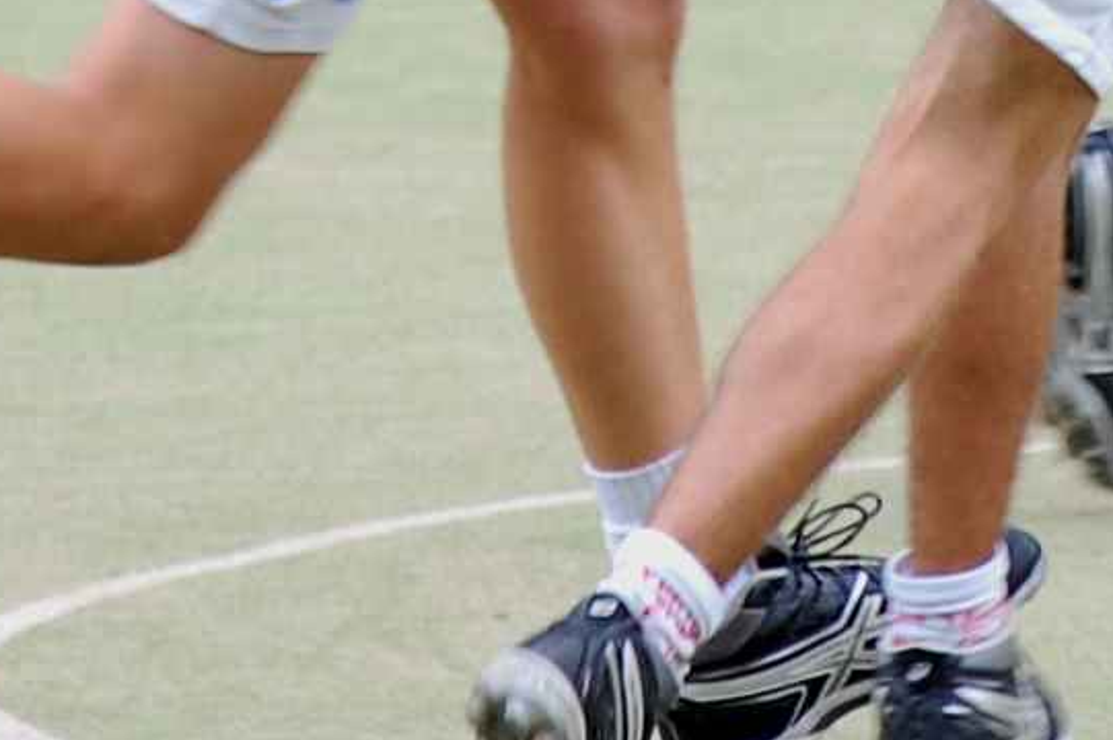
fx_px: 17488
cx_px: 920
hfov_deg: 3.6
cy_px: -621
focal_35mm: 566
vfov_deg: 2.4
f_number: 4.5
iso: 400
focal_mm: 100
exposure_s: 1/320
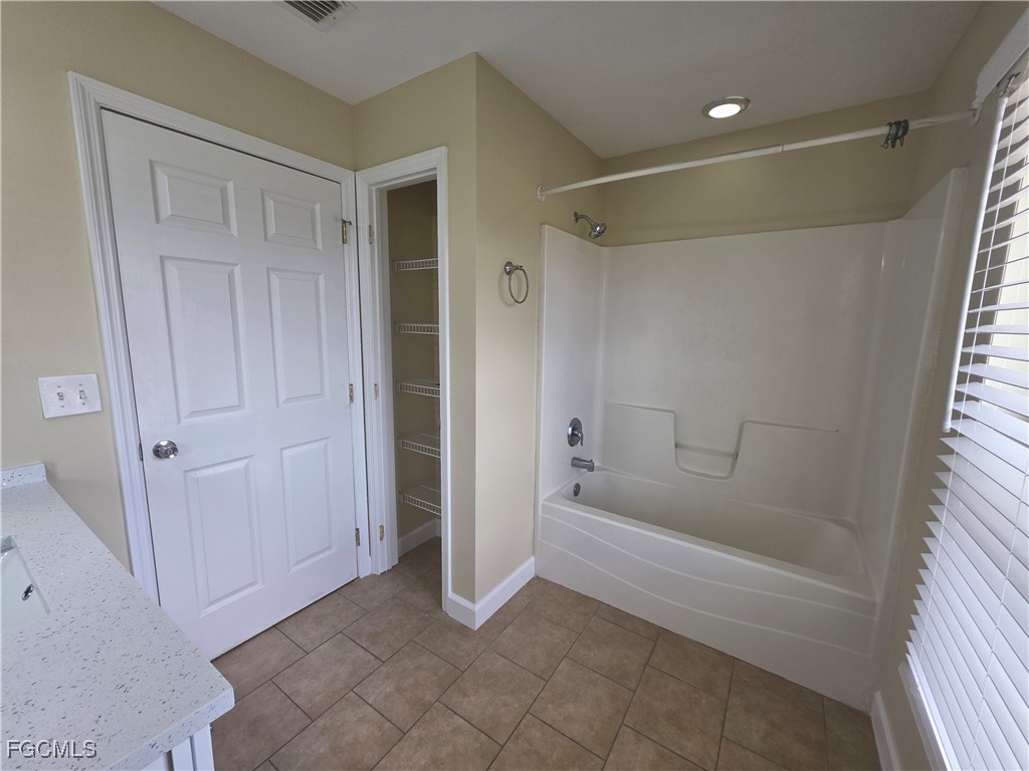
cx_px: 514
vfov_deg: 89.9
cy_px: 386
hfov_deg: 106.2
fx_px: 386
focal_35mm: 13
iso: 80
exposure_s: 1/120
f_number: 1.9
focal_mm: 2.2
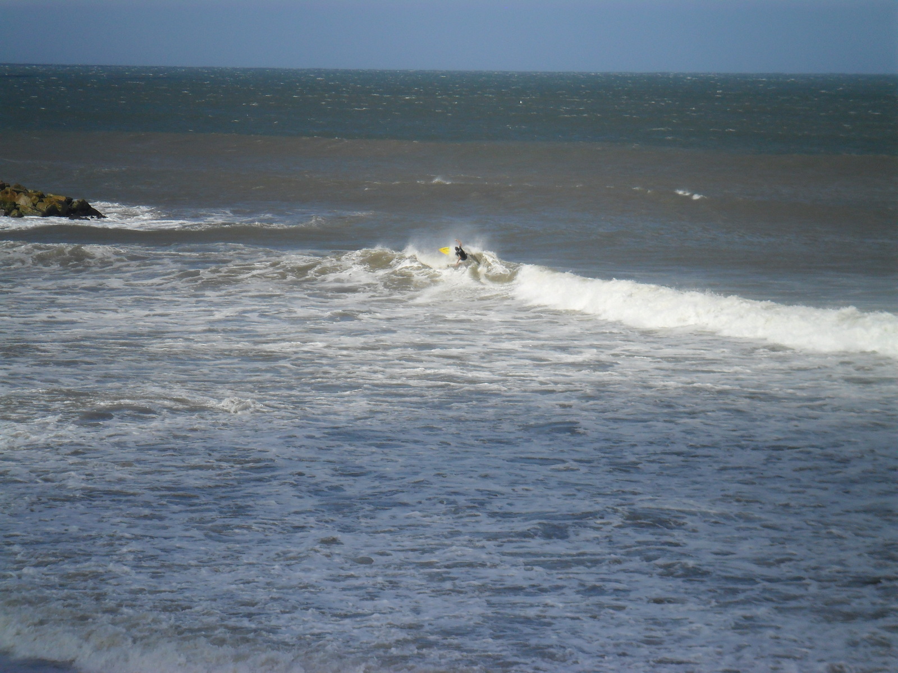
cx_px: 449
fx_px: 3502
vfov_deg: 11.0
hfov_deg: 14.6
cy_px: 336
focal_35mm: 135
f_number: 5.9
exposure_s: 1/750
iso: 100
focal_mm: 24.5
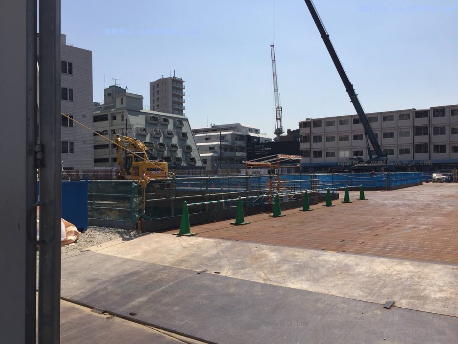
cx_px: 229
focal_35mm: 29
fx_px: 384
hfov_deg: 61.7
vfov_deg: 48.2
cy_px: 172
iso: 32
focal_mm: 4.15
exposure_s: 1/3597
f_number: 2.2
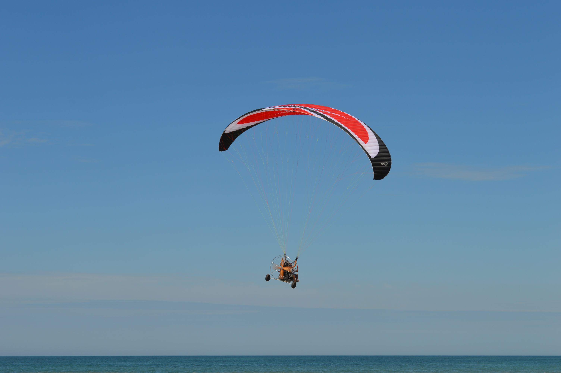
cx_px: 280
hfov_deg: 24.6
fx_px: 1284
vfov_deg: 16.5
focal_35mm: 82
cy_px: 186
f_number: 10
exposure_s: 1/400
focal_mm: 55
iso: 100
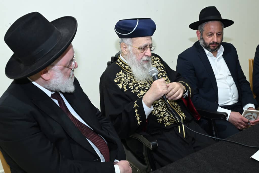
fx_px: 288
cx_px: 130
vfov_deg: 33.4
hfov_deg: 48.5
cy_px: 86
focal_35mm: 40
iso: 1250
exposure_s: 1/125
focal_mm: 40
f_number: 6.3
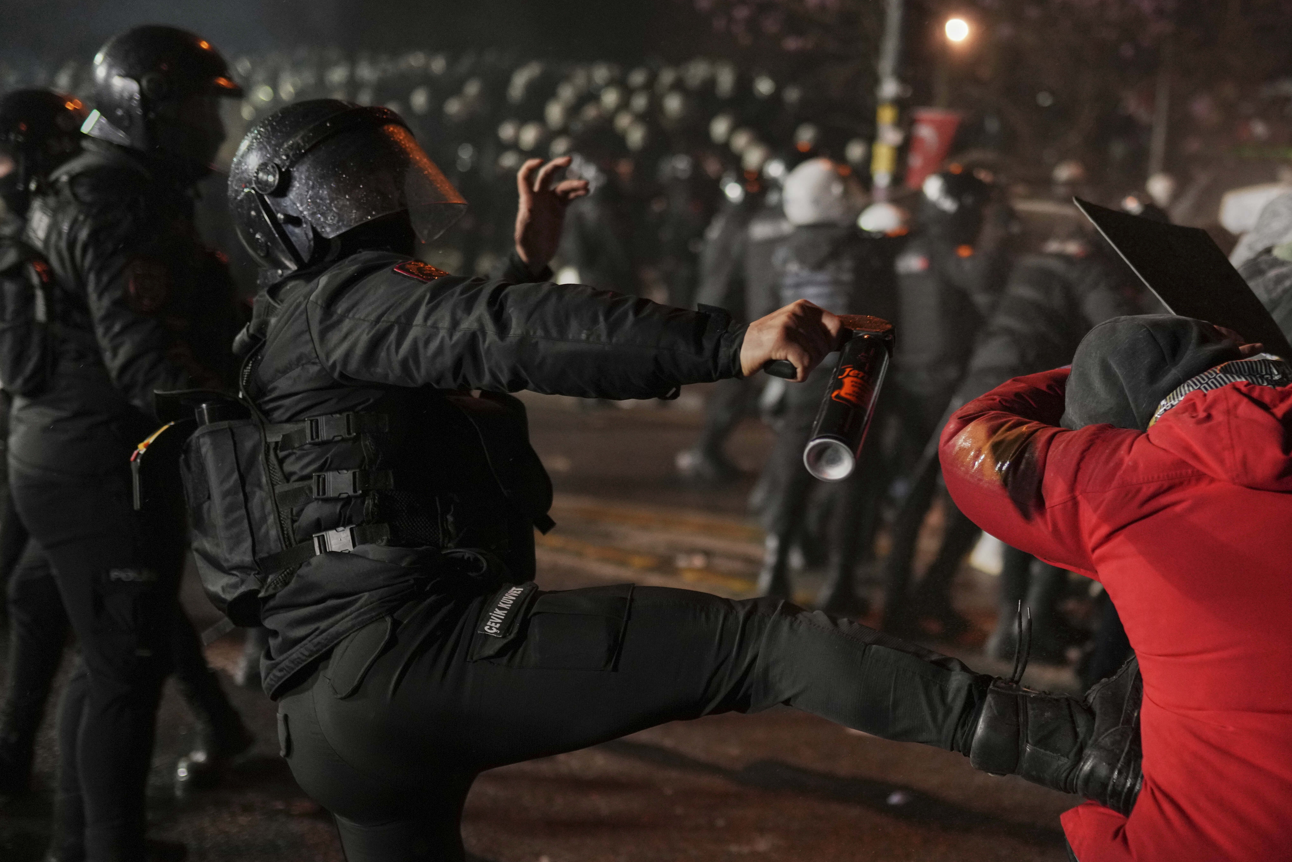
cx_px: 834
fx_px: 1723
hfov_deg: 40.7
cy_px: 567
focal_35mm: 48
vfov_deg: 27.9
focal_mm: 35
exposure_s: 1/1600
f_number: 1.4
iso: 2500
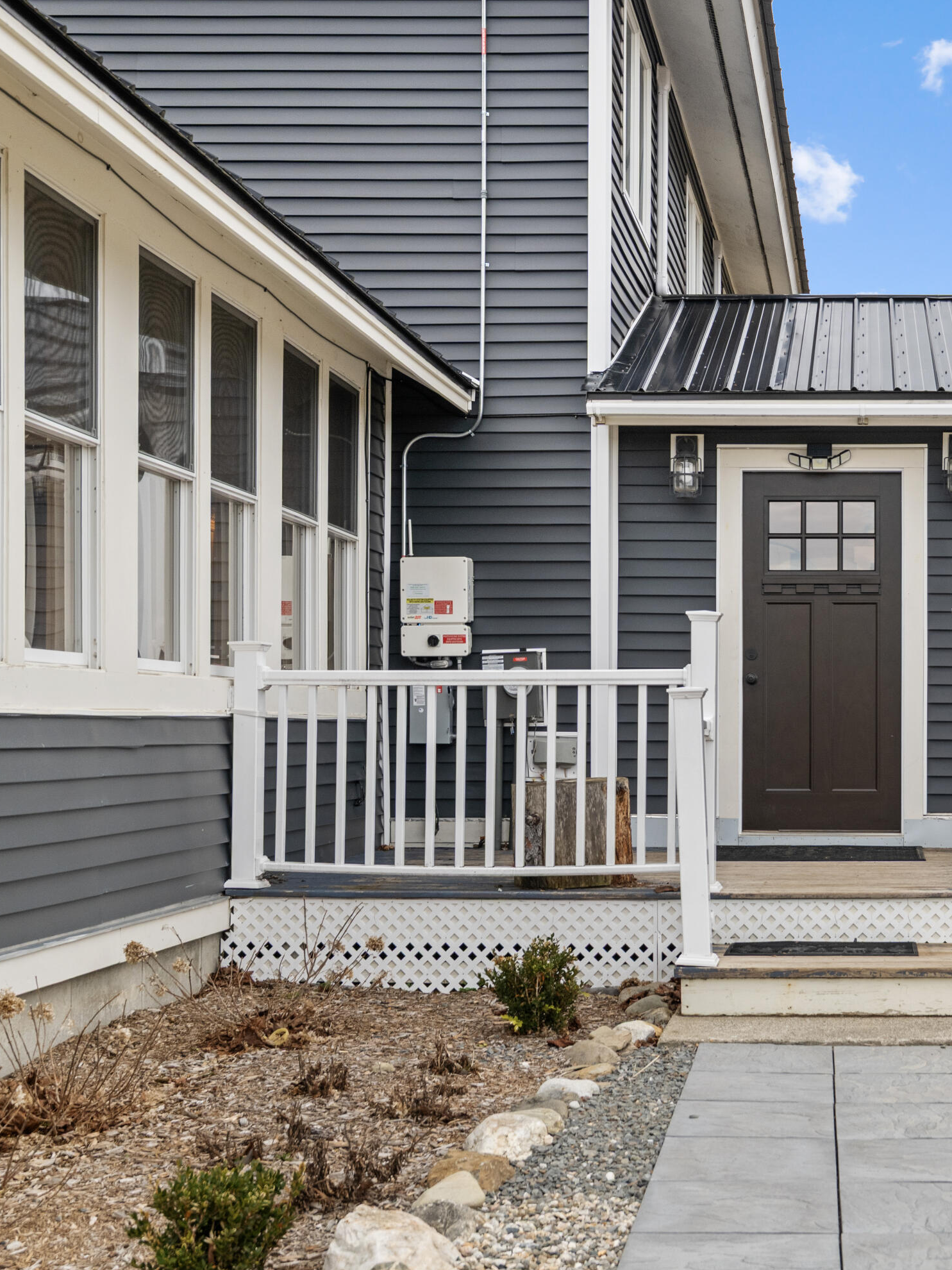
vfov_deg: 37.5
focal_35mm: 51
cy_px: 630
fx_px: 1870
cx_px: 830
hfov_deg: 27.7
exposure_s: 1/25
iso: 640
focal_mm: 35
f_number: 8
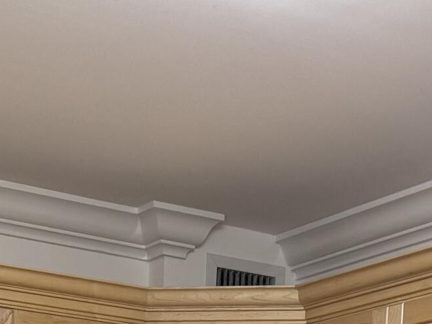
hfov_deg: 17.9
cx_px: 170
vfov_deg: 11.6
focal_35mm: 110
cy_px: 720
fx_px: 1373
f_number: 1.78
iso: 200
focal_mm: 6.76
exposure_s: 1/60
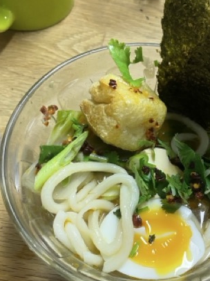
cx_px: 142
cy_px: 160
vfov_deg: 45.7
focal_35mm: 41
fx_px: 332
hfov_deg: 34.7
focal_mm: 4.2
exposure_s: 1/50
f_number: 1.6
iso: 200
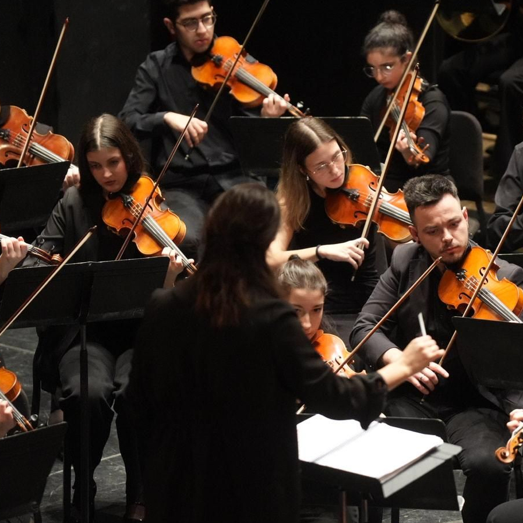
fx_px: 5179
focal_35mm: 303
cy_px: 288
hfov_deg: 5.8
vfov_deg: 5.8
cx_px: 393
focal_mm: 200
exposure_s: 1/400
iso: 6400
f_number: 4
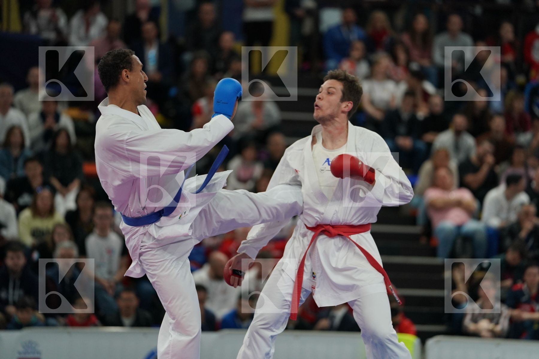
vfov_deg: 6.9
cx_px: 270
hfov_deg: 10.3
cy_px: 180
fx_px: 2994
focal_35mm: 200
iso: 1600
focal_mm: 200
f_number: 2.8
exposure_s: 1/1000
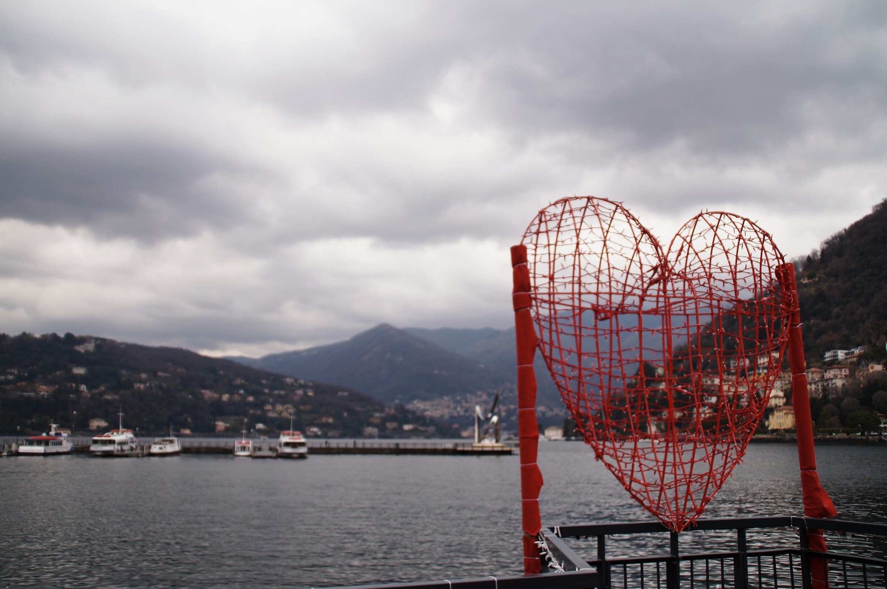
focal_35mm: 33
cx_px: 444
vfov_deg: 39.9
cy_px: 294
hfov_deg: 57.3
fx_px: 812
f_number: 4
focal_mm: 22
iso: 100
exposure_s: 1/160
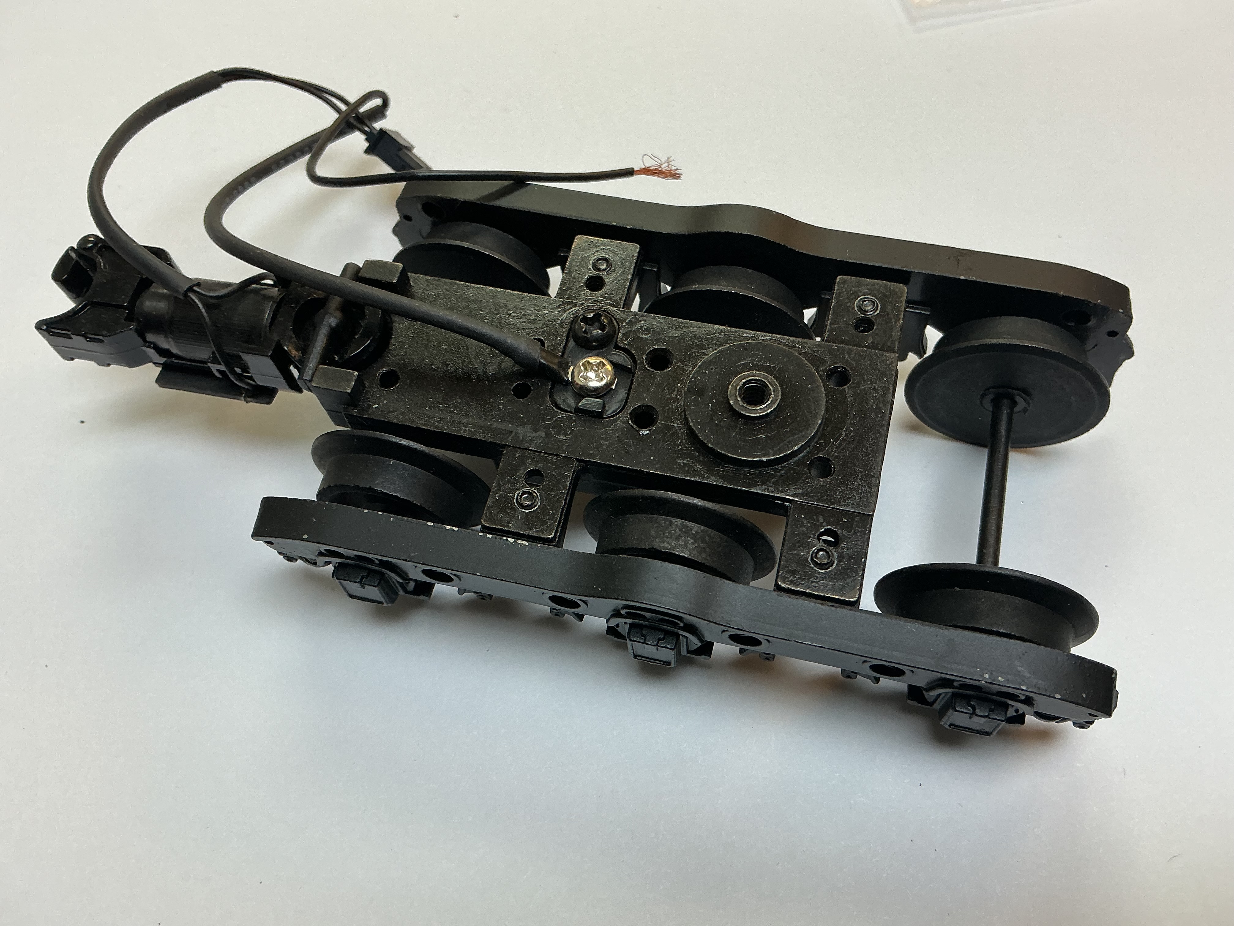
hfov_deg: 61.7
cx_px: 617
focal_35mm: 29
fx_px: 1034
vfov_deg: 48.2
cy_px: 463
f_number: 1.8
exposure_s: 1/100
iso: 40
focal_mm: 3
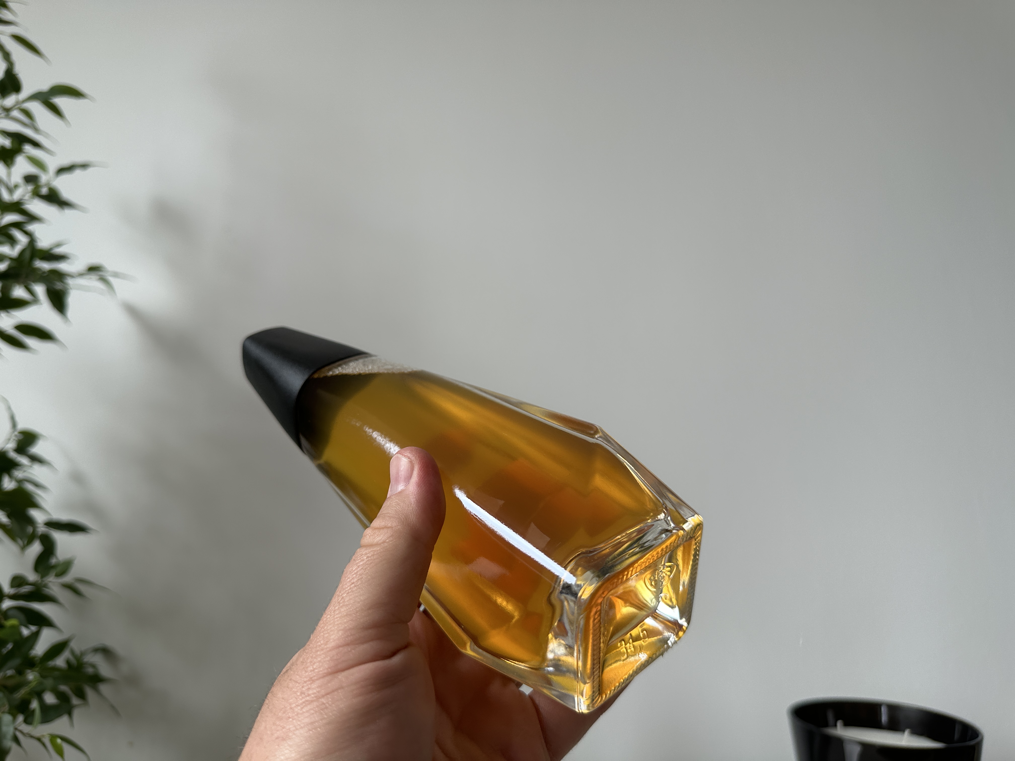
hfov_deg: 71.6
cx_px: 508
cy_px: 380
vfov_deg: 56.8
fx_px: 704
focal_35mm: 24
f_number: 1.78
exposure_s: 1/452
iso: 80
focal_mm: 6.86
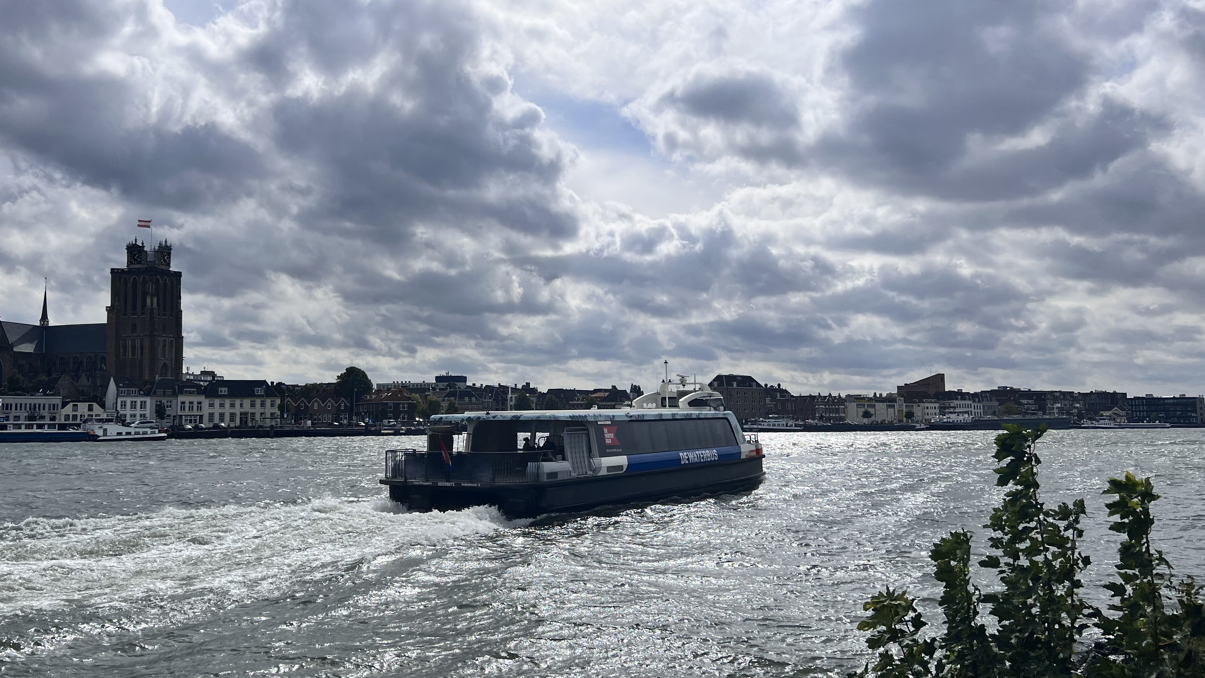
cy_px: 301
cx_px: 508
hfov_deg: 57.7
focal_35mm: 34
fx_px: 1086
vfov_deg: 34.6
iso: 40
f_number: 1.5
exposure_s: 1/16393
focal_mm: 5.7
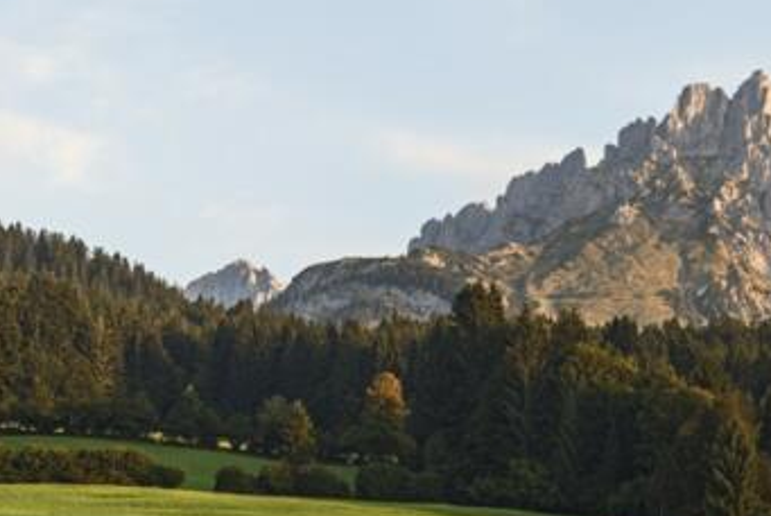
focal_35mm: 87
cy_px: 389
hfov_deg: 23.2
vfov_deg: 15.7
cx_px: 547
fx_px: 1865
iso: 100
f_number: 14
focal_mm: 45
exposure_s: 1/10
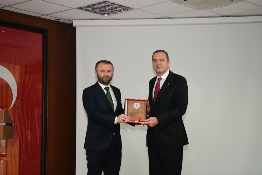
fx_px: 509
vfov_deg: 19.4
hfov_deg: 28.8
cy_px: 88
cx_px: 131
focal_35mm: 70
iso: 1000
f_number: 3.5
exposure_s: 1/60
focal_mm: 70
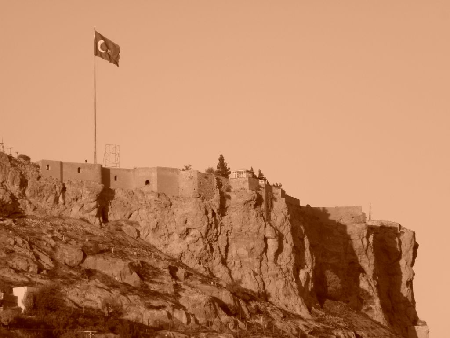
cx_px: 225
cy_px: 169
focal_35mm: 226
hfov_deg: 8.8
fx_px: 2938
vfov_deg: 6.6
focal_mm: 41
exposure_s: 1/217
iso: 80
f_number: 5.4
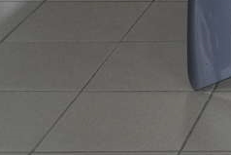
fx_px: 1156
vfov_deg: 7.5
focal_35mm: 180
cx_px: 483
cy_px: -55
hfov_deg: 10.4
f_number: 4.5
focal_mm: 26
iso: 2000
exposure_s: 1/160
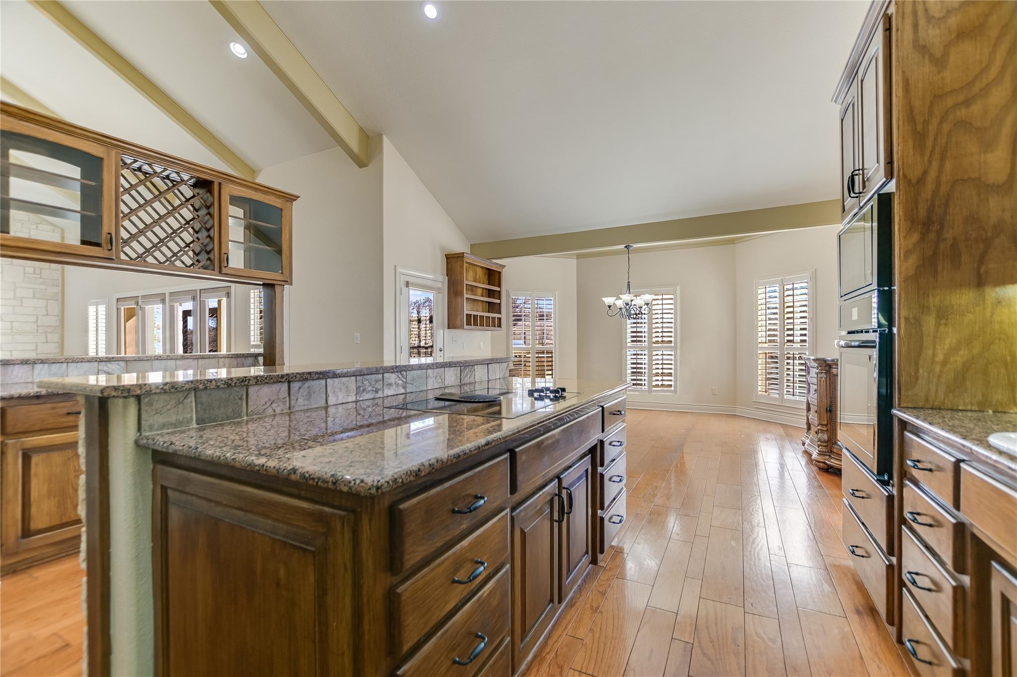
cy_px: 338
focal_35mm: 15
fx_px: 424
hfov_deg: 100.4
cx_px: 508
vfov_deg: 77.3
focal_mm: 10
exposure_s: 1/2000
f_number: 4.5
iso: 320
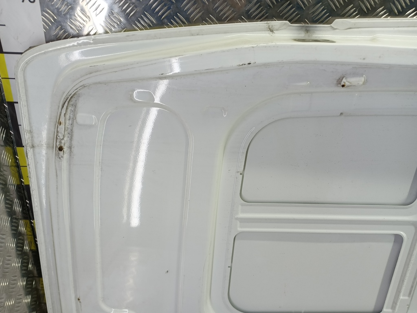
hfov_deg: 73.9
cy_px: 156
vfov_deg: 58.9
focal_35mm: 23
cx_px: 208
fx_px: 277
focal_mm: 4.11
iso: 78
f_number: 1.6
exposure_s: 1/50
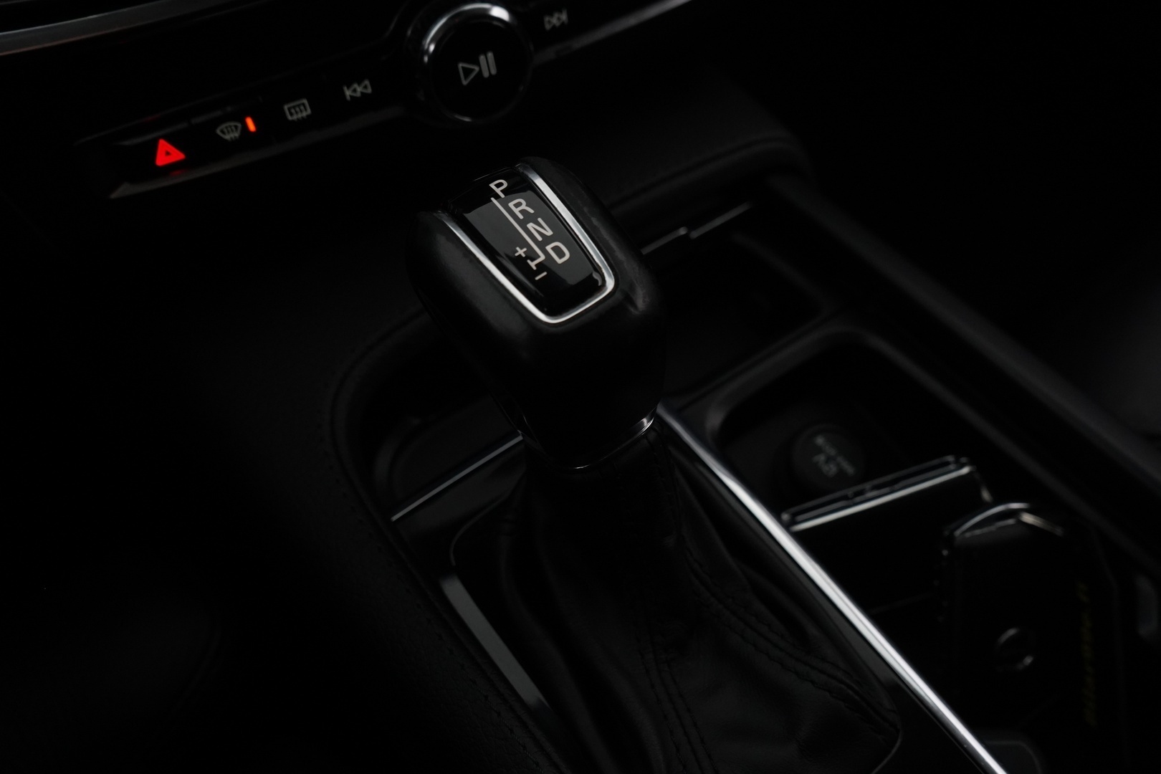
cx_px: 580
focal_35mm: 28
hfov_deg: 65.5
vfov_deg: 46.4
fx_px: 903
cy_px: 387
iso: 4000
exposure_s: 1/80
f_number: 5.6
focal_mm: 28
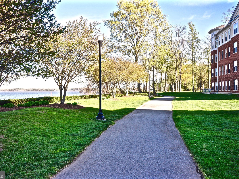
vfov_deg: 42.9
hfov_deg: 55.3
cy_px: 90
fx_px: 228
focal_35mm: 33
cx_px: 112
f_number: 10
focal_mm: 20
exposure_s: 1/160
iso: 400
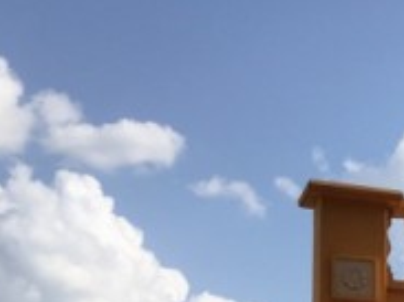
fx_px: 1295
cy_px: 471
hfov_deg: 15.2
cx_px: 735
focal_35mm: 111
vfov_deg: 12.6
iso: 25
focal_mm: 4.15
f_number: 2.2
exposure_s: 1/1570
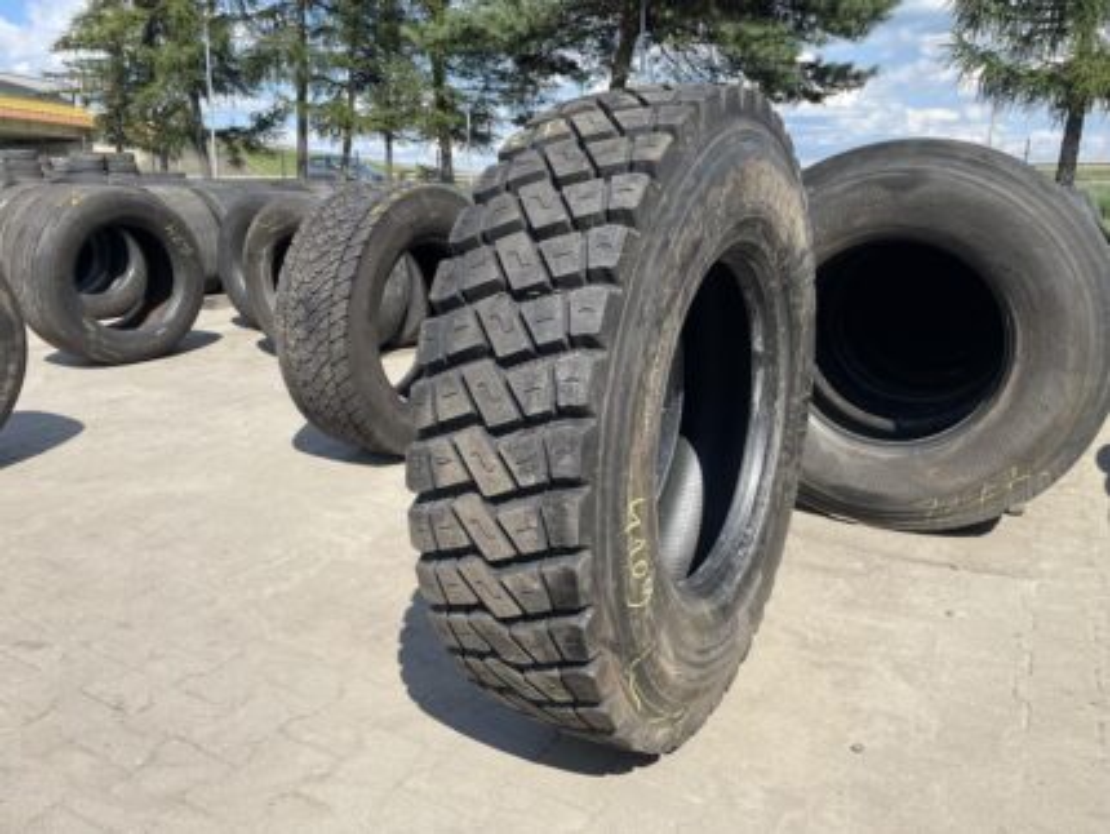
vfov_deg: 53.1
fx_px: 834
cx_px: 555
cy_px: 417
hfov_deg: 67.3
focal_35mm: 26
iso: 32
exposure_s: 1/2020
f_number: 1.6
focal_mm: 4.2
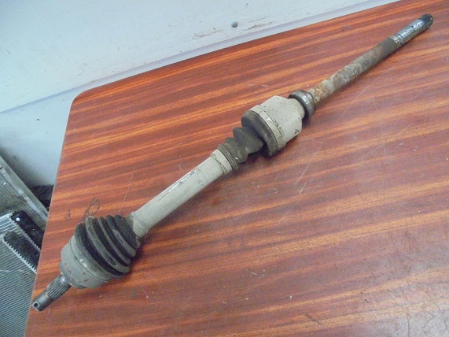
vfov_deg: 53.0
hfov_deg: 67.3
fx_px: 337
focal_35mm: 26
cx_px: 224
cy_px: 168
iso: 800
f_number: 3.5
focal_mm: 4.6
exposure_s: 1/40
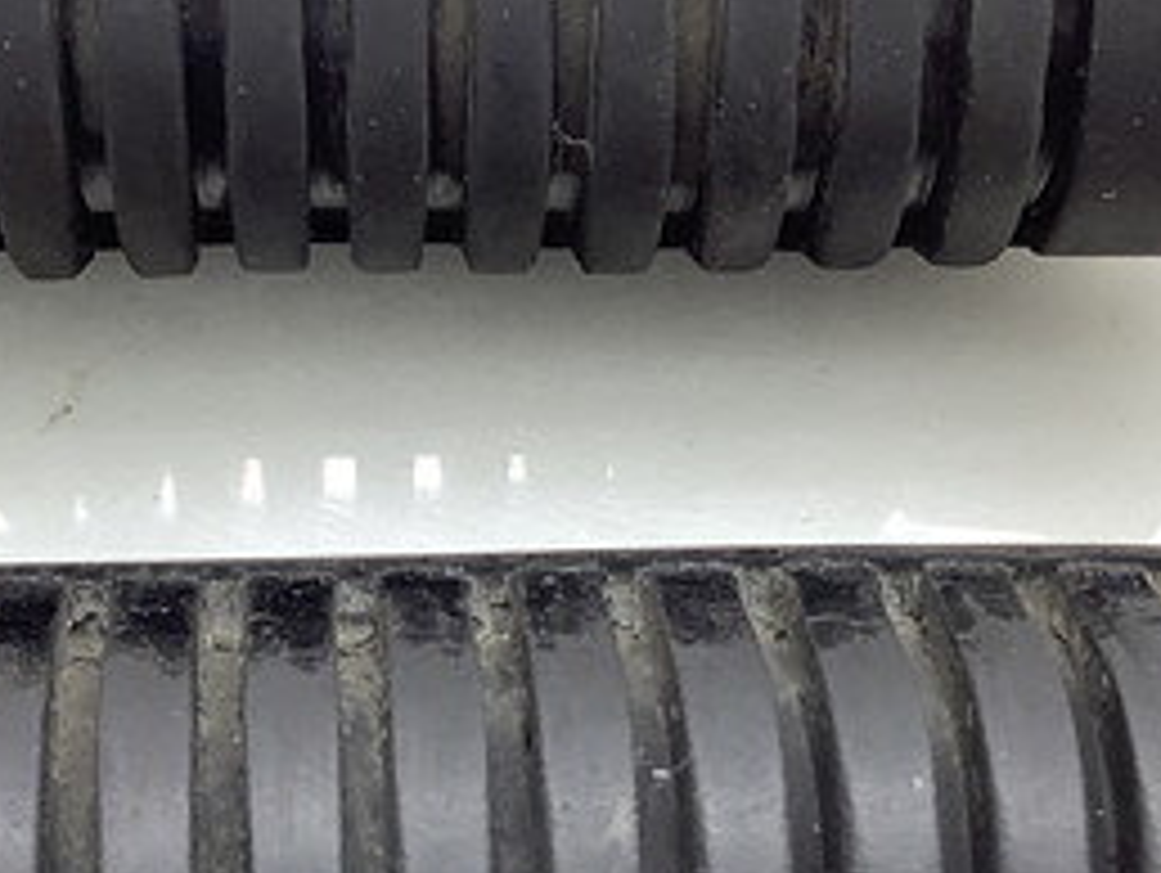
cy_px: 468
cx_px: 423
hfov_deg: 26.9
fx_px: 2417
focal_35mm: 72
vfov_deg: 20.5
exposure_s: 1/120
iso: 50
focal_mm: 3.3
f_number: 2.4
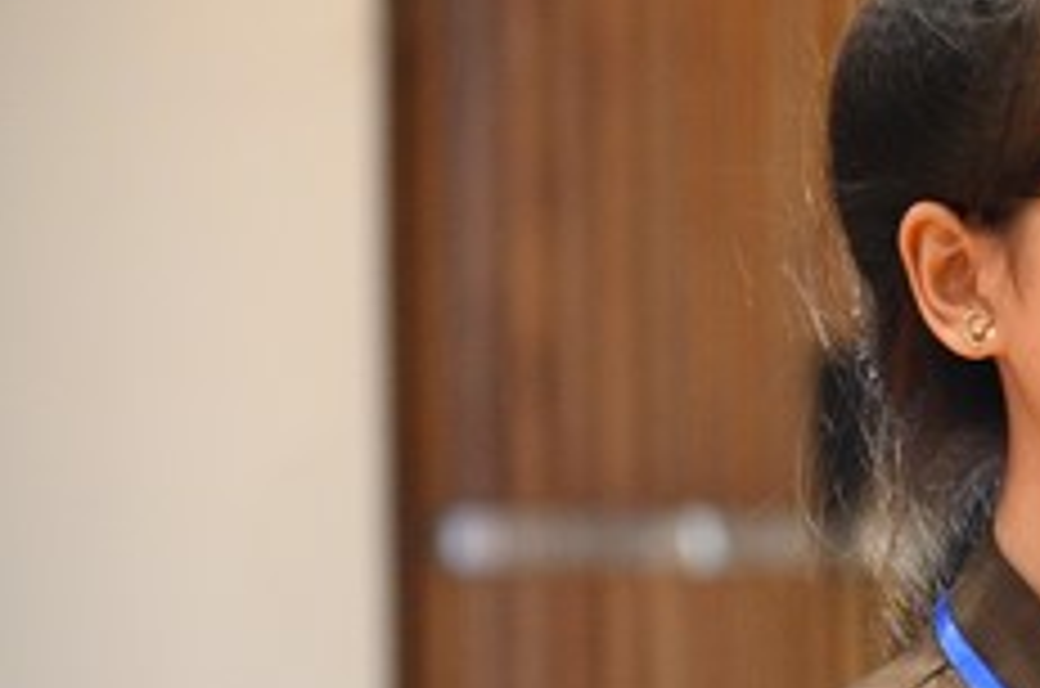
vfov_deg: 4.0
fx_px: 9744
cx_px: 1418
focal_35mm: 338
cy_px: 522
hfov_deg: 6.1
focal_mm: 120
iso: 5000
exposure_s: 1/160
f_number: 4
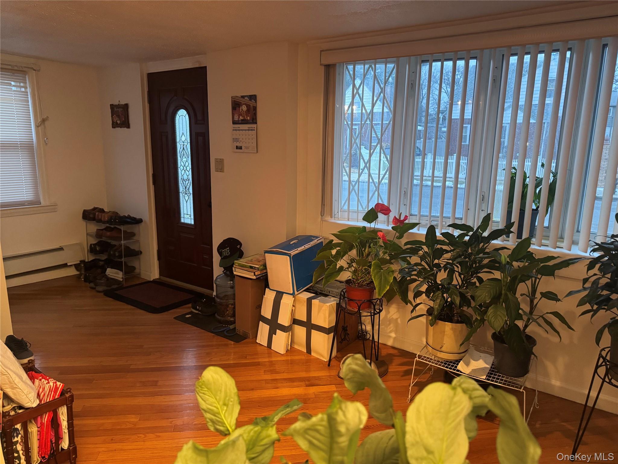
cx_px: 309
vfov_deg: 56.8
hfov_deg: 71.6
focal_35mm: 24
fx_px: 428
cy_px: 232
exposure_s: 1/40
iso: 640
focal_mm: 6.76
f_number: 1.78
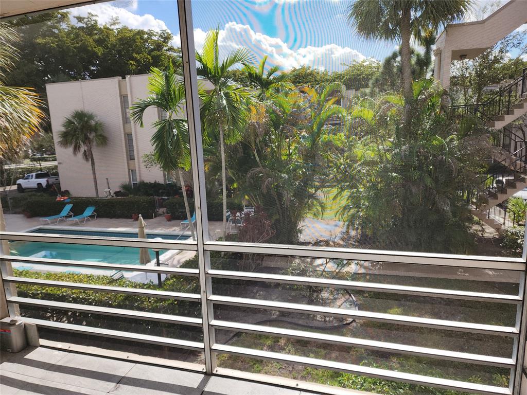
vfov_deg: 58.9
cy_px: 198
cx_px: 264
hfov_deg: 73.9
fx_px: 350
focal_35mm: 23
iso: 12
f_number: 1.8
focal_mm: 6.4
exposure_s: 1/711
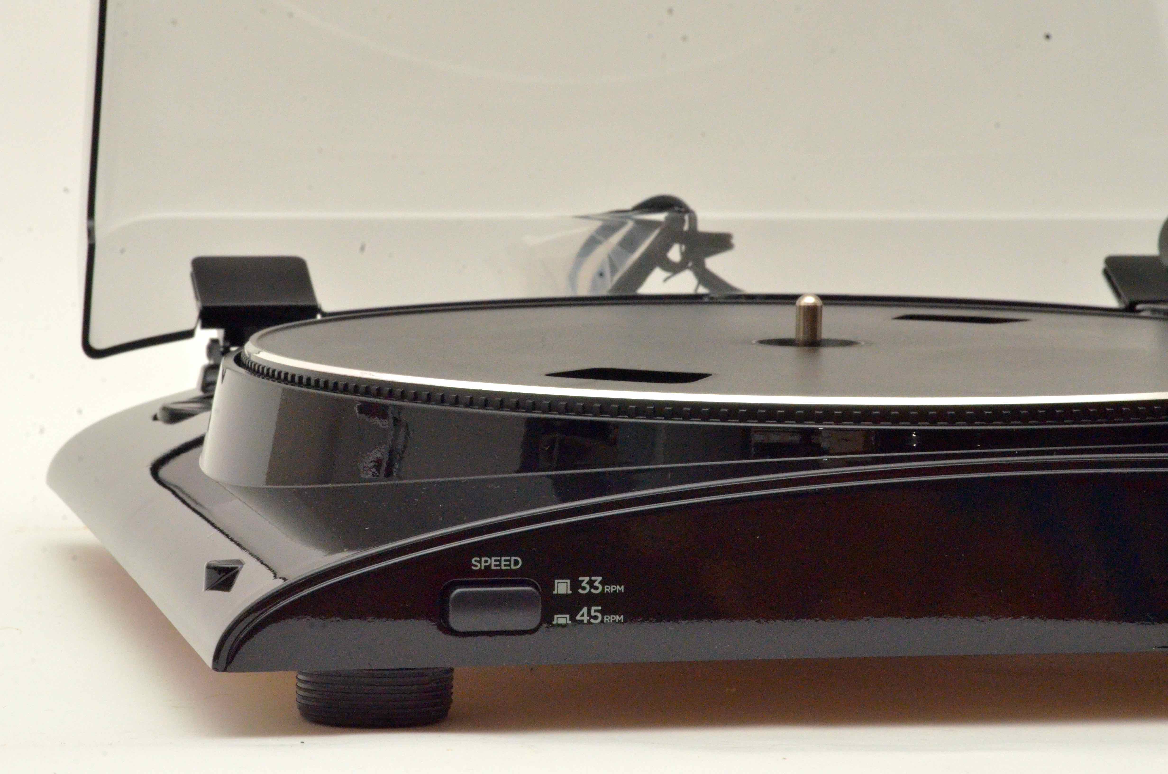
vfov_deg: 10.7
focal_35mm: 128
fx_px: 4128
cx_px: 584
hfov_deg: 16.1
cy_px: 387
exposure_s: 1/200
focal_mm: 85
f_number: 22
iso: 4000
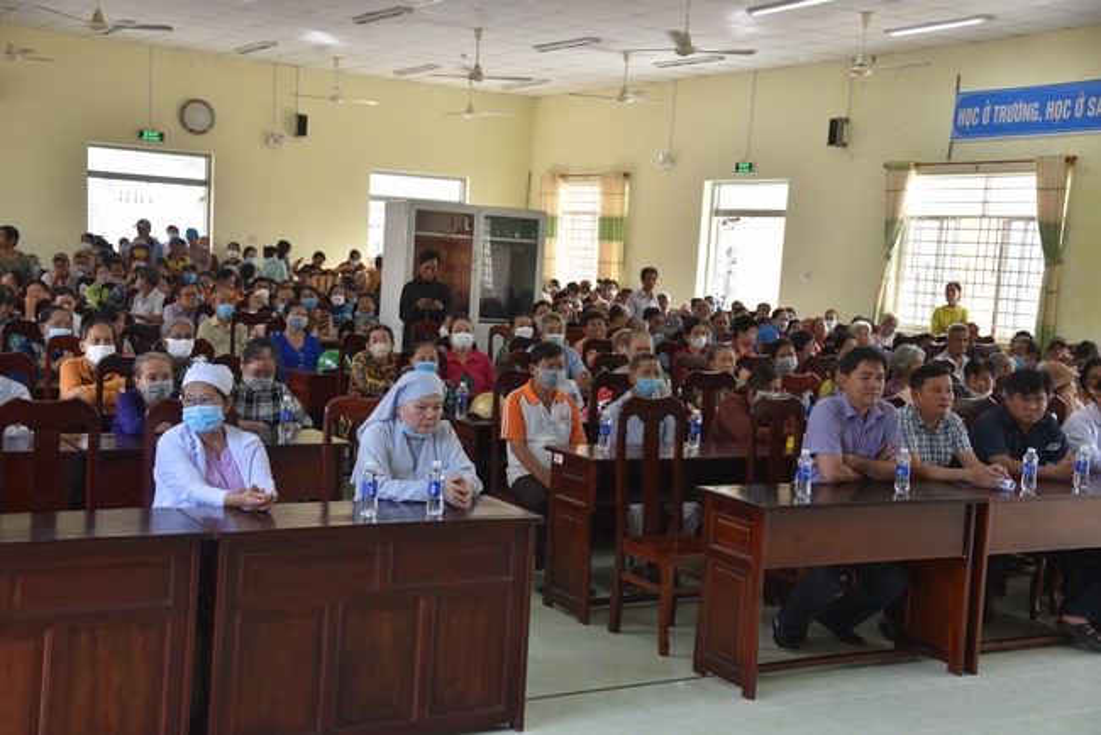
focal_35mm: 48
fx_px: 1469
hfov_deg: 41.1
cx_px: 550
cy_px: 368
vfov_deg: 28.1
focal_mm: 48
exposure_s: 1/80
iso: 400
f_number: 4.5
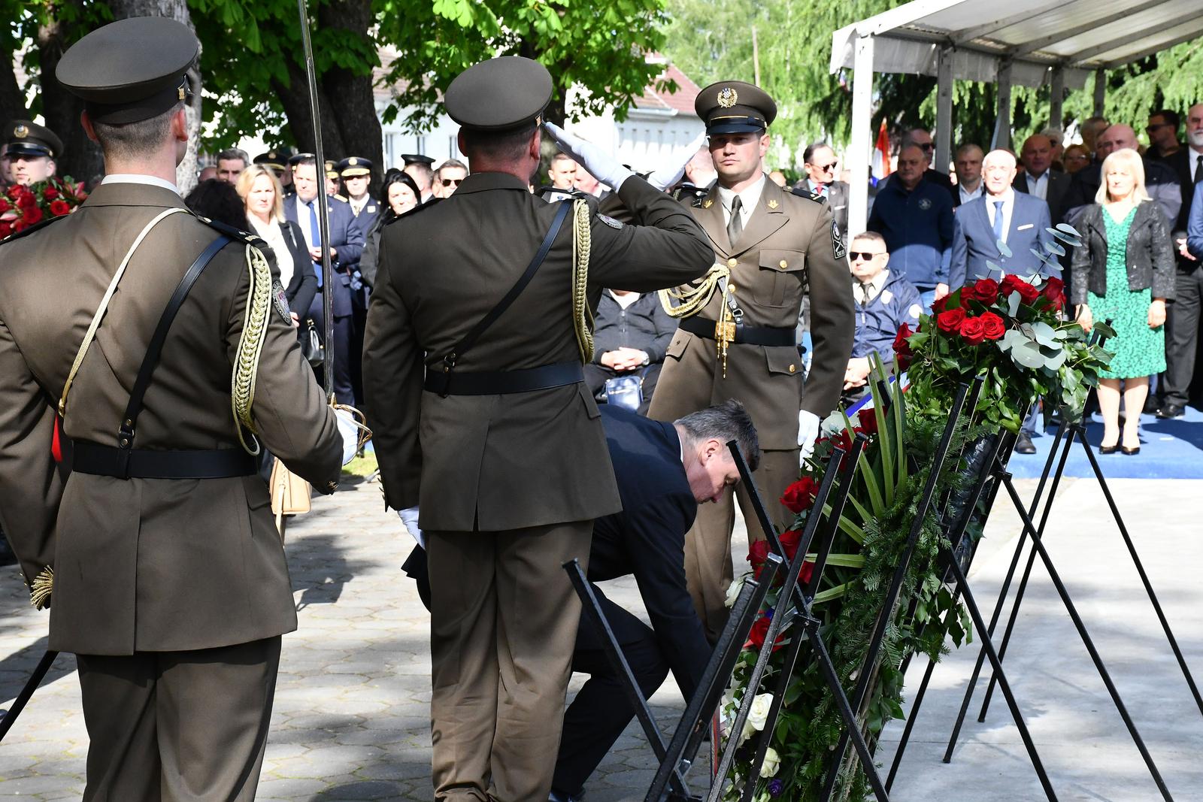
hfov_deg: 24.2
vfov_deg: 16.3
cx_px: 602
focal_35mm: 84
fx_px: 2807
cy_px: 401
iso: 2500
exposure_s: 1/1600
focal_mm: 56
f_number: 10
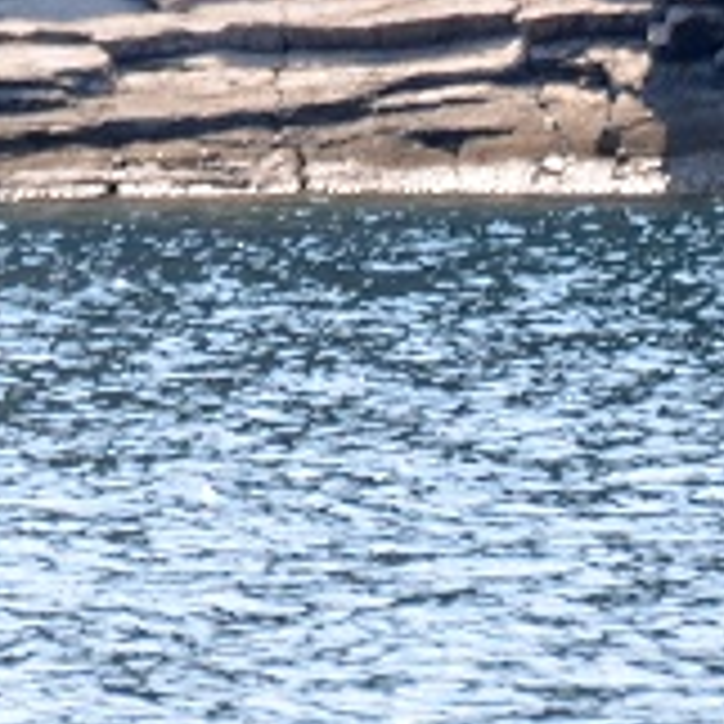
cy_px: -497
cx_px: 2
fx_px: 46710
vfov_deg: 0.9
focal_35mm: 1974
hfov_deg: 0.9
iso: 100
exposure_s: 1/250
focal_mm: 250
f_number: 5.6
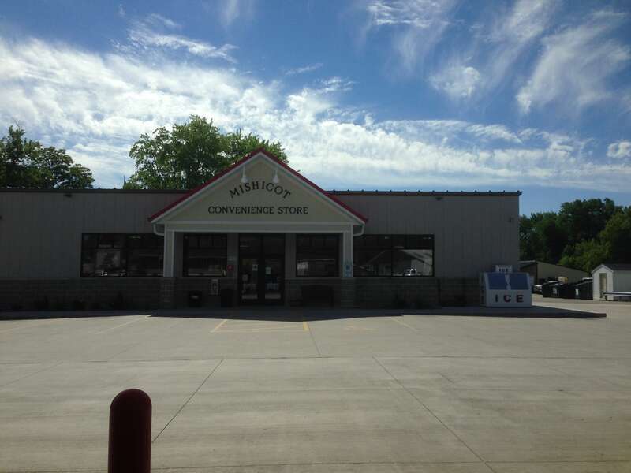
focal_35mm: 33
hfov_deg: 55.4
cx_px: 316
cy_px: 236
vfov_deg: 42.9
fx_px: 602
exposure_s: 1/723
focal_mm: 4.12
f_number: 2.4
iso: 50
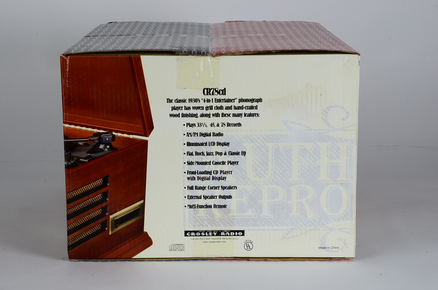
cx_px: 219
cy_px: 145
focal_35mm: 78
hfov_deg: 26.0
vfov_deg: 17.4
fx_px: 947
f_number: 18
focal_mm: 52
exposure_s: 1/100
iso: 100
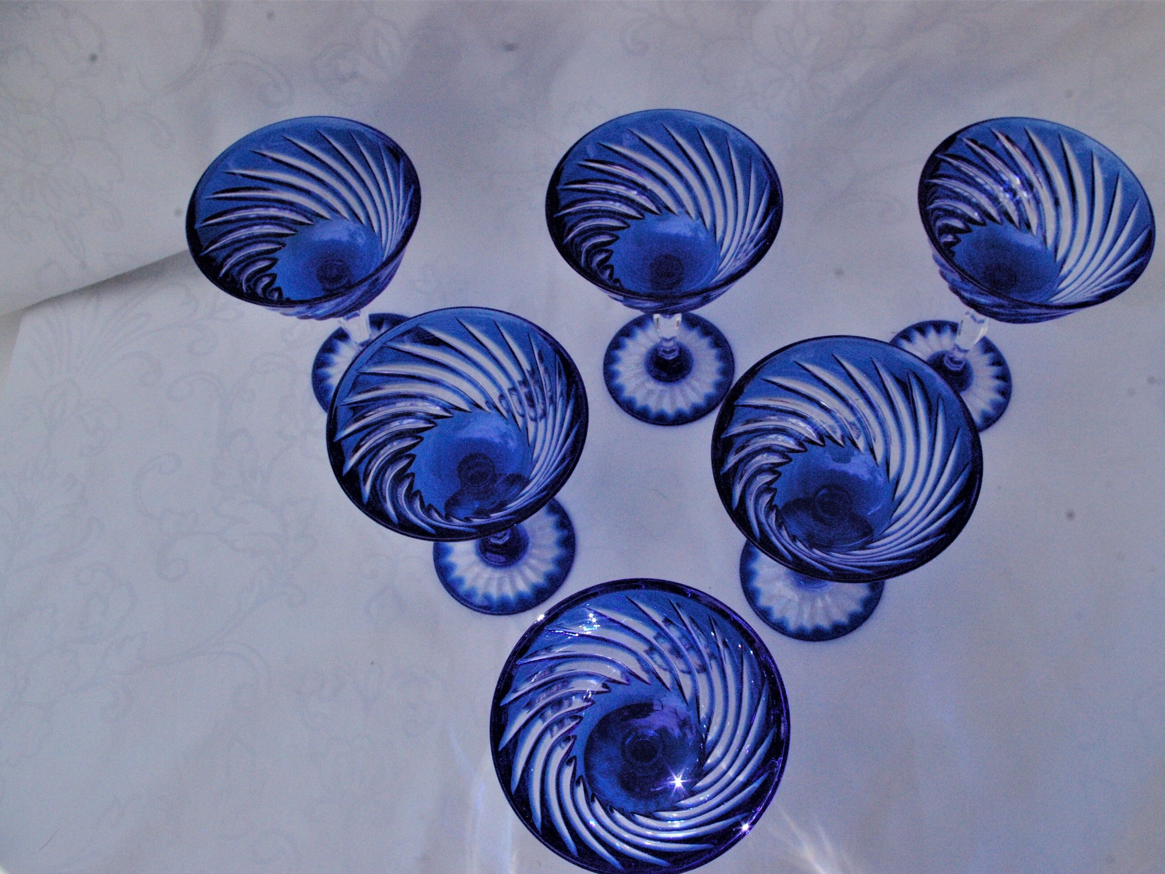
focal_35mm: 43
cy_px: 443
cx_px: 659
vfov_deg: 33.6
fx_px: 1447
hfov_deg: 43.8
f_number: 13
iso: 1600
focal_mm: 26
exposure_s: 1/1000
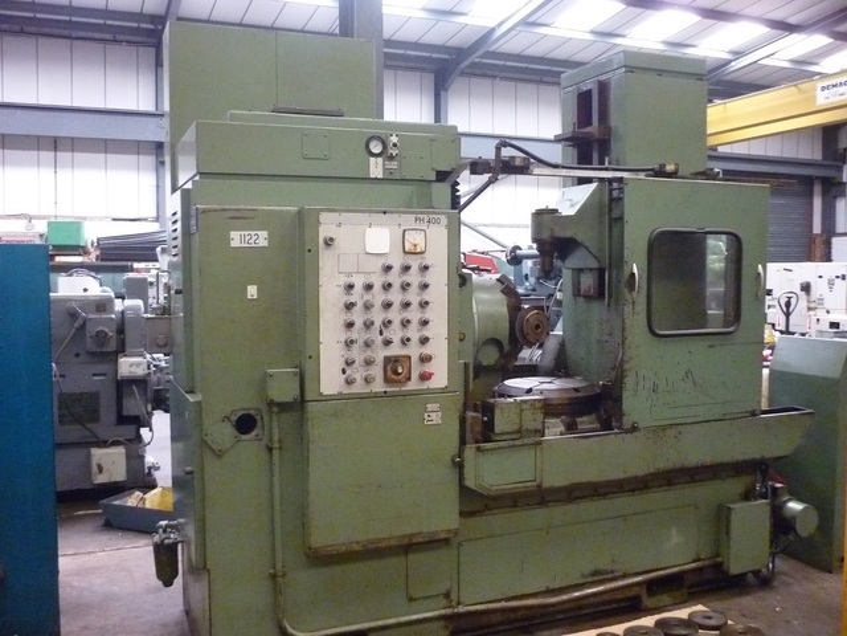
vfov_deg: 42.9
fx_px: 807
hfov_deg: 55.4
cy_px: 318
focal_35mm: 33
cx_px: 424
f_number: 2.8
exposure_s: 1/40
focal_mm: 5.5
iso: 800
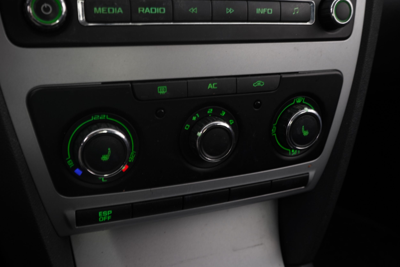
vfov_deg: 36.9
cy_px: 134
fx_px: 400
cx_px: 200
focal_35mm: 36
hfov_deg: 53.1
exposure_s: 1/1.6
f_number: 9
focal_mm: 36
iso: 1000
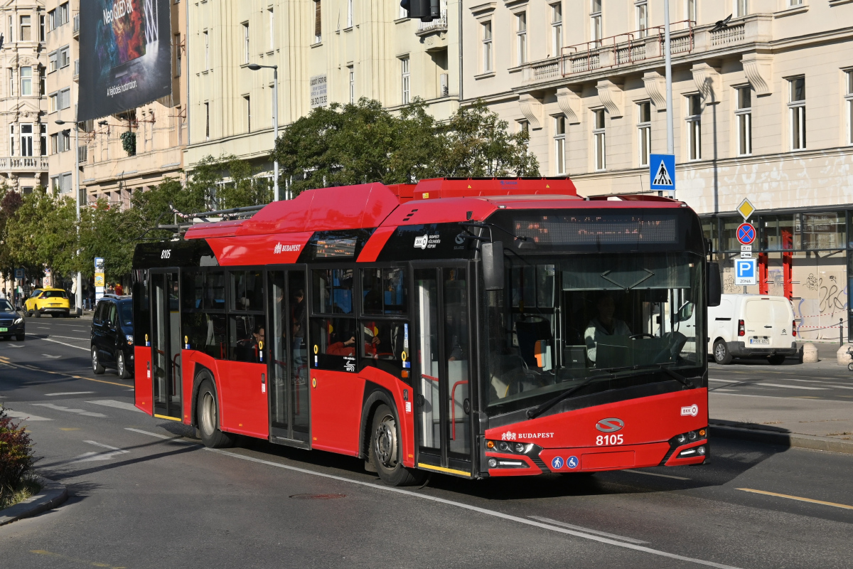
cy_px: 284
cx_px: 426
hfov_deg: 27.0
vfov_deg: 18.2
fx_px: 1777
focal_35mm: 75
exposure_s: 1/1250
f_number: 6.3
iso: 160
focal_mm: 50
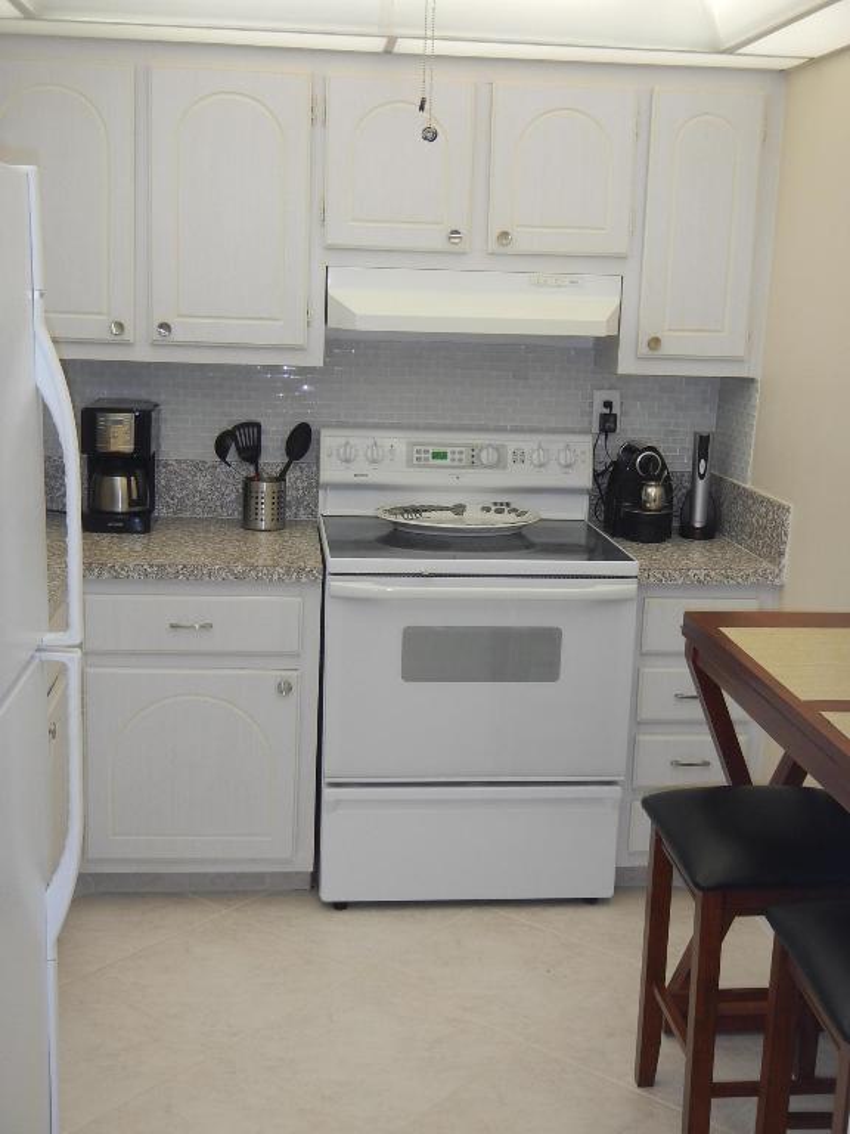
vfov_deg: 43.9
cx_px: 425
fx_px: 1408
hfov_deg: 33.6
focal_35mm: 43
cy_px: 567
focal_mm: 7.7
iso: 160
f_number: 4
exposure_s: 1/30
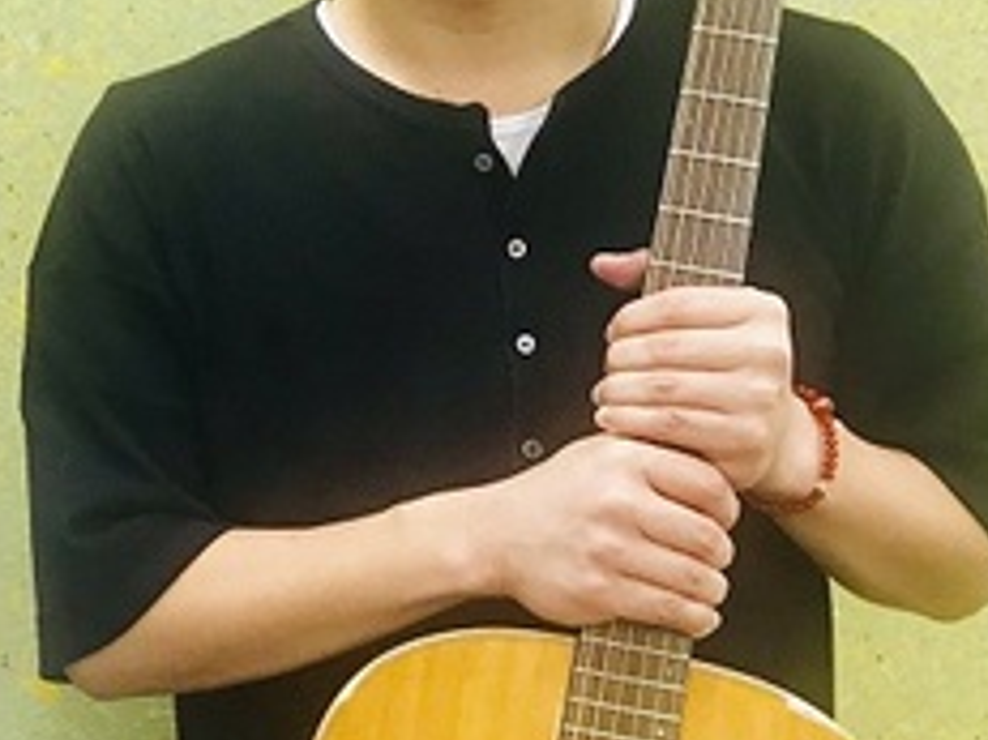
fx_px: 2453
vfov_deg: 17.2
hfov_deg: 21.7
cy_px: 351
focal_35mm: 86
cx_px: -73
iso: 25
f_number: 1.8
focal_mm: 3.99
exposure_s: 1/33
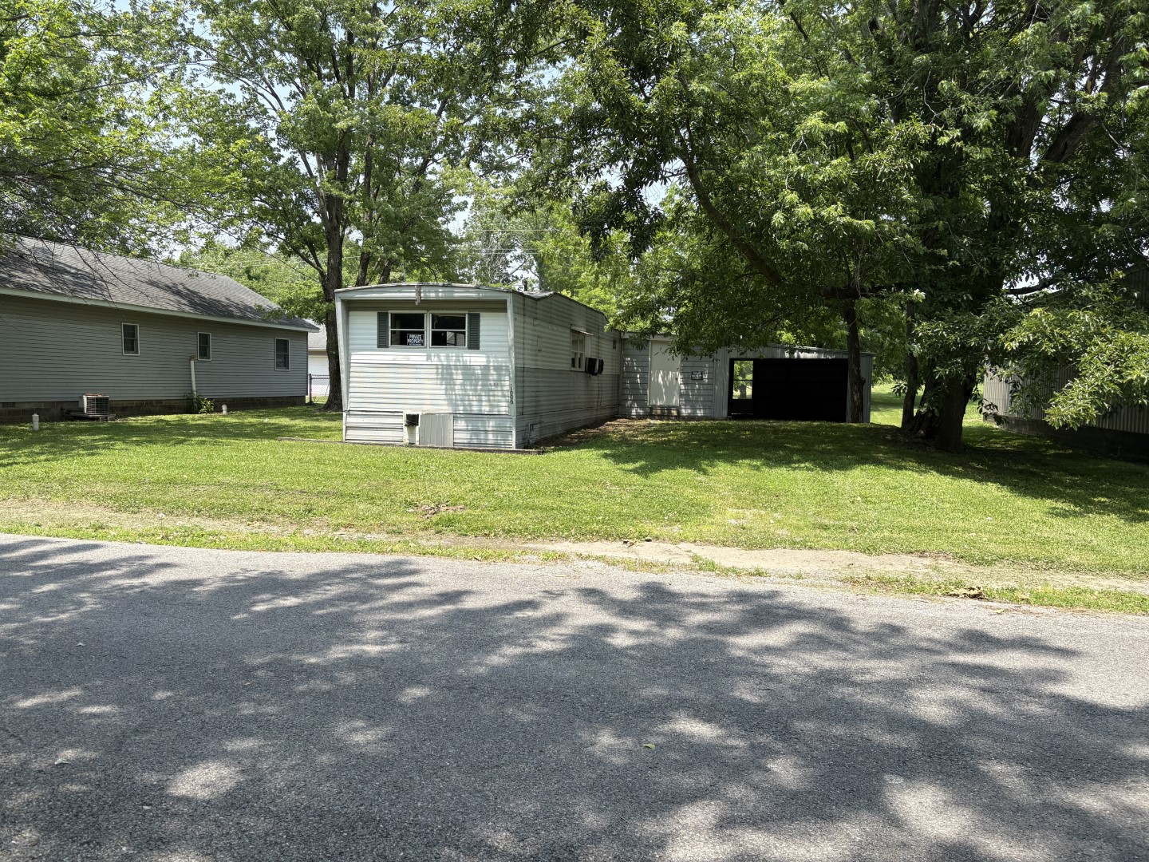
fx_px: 863
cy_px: 431
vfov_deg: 53.1
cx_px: 574
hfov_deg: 67.3
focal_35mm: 26
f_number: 1.6
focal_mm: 5.96
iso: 50
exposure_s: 1/1451
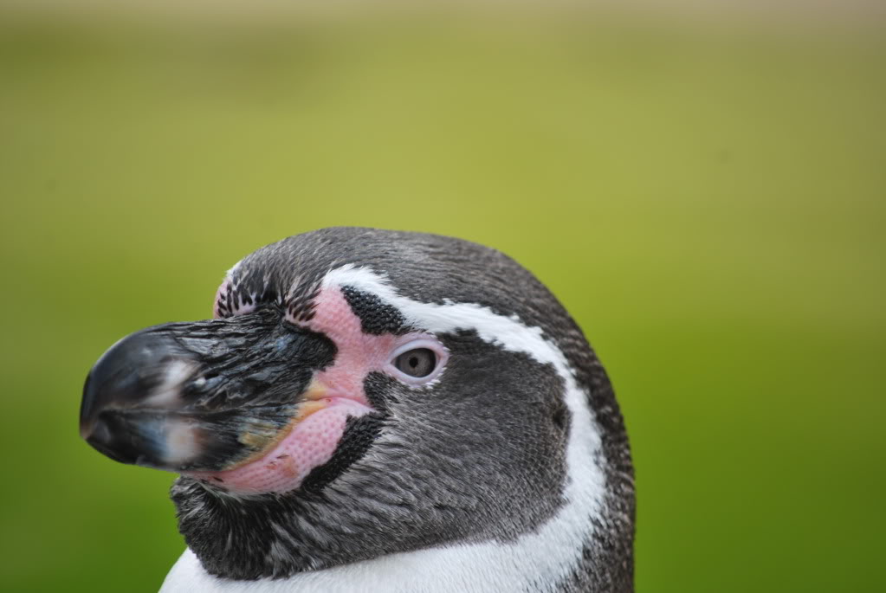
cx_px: 443
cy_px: 296
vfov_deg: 4.6
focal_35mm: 300
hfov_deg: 6.9
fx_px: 7393
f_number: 5.6
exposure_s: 1/125
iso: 100
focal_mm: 200
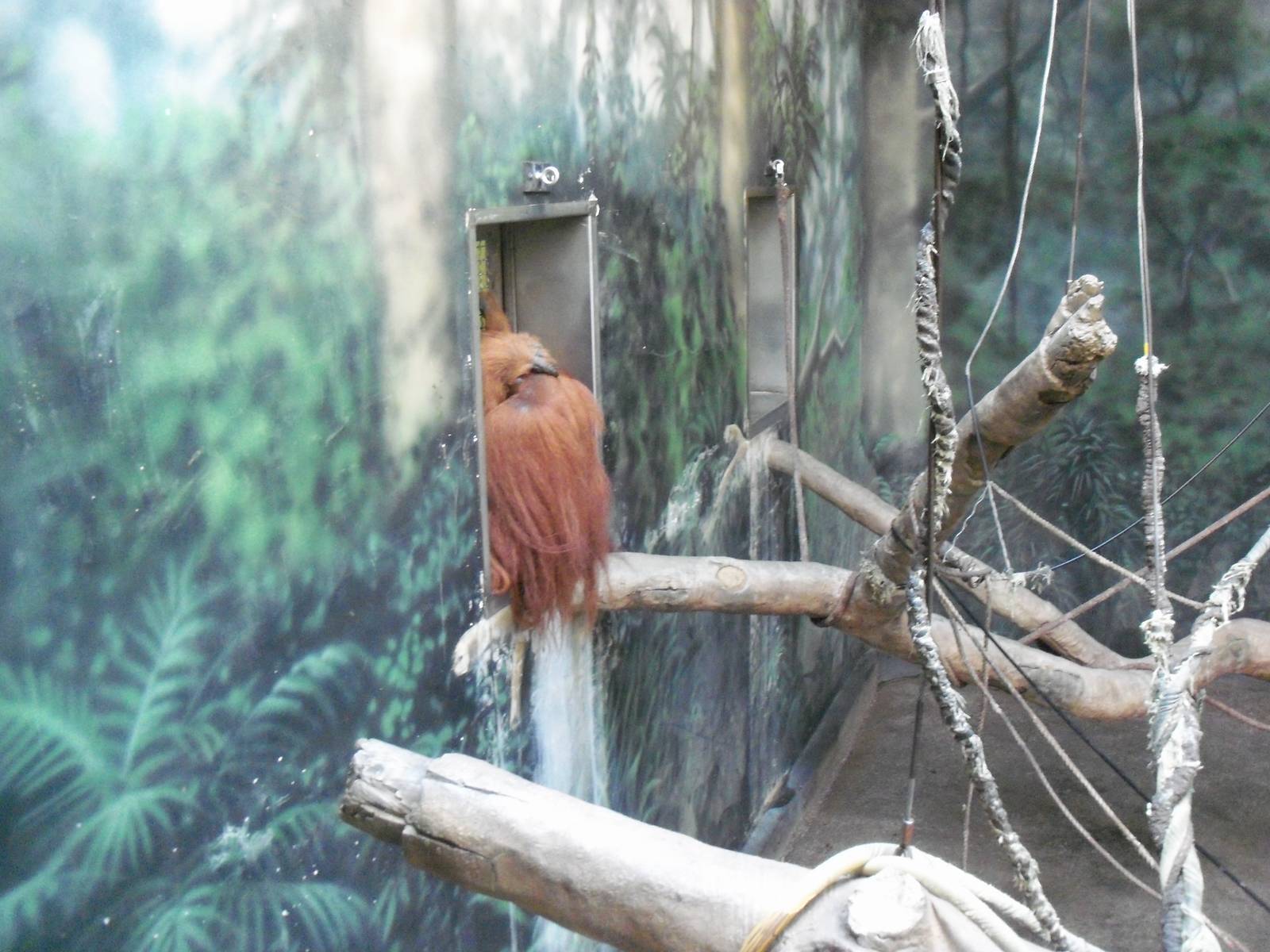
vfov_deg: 40.7
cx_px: 635
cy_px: 476
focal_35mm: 35
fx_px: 1284
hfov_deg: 52.6
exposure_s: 1/25
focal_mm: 6.3
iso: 400
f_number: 3
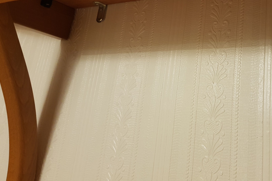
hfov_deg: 47.2
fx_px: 302
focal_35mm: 40
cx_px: 194
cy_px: 39
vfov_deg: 32.6
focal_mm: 4.2
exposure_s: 1/10
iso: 200
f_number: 1.7
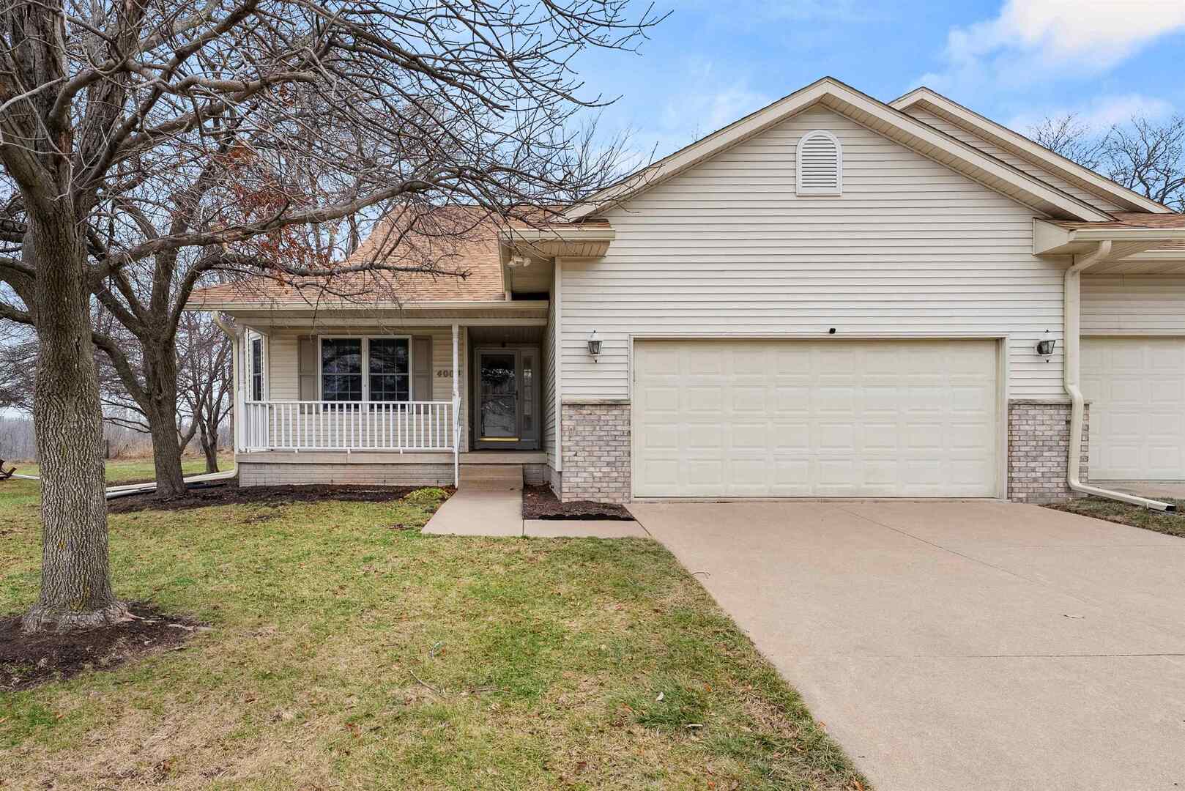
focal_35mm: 19
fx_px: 616
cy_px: 396
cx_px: 592
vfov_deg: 65.4
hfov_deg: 87.8
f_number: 7.1
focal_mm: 18.7
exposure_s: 1/15
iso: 100
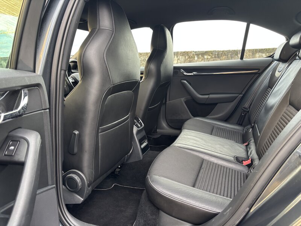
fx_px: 226
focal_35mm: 26
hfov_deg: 67.3
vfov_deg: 53.1
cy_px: 113
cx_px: 150
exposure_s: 1/60
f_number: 1.6
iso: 125
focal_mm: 5.96
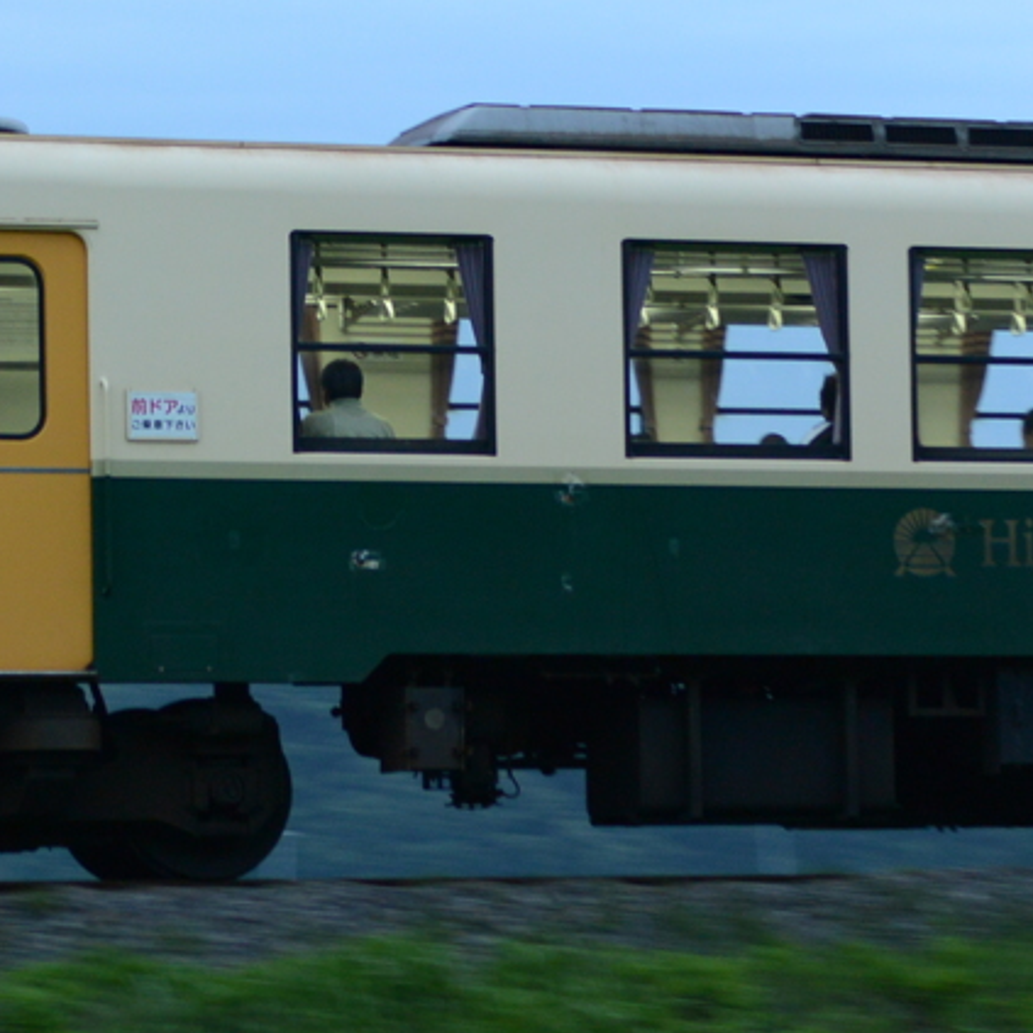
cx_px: 337
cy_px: 823
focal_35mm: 177
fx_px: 5976
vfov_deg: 9.9
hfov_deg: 9.9
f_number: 1.6
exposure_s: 1/80
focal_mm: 32
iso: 160
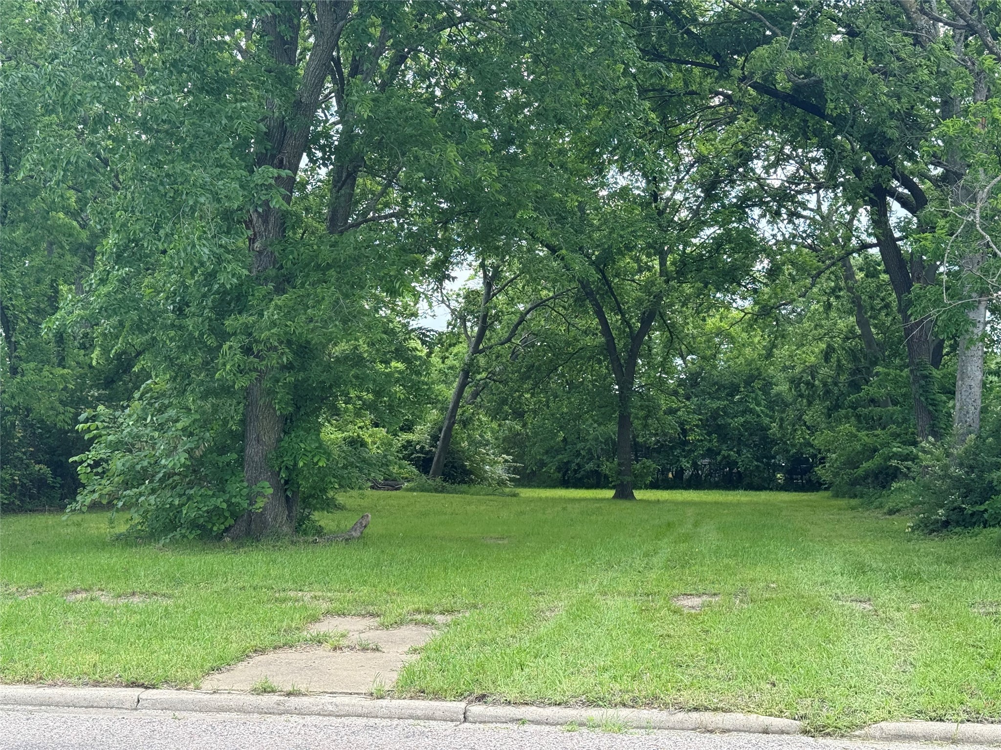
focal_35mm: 48
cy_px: 375
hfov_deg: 39.7
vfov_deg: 30.3
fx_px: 1388
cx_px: 500
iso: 80
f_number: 1.78
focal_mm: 6.76
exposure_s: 1/583
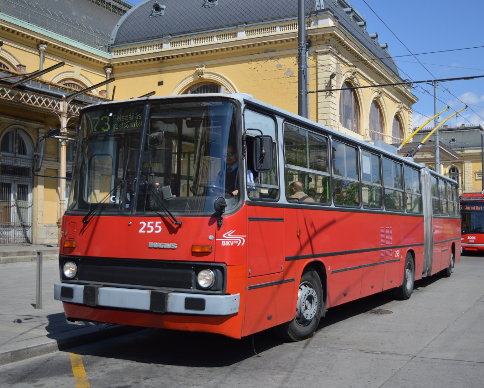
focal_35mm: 45
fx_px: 645
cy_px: 191
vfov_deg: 33.4
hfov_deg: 41.0
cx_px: 287
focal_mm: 26
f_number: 4
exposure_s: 1/1250
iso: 100
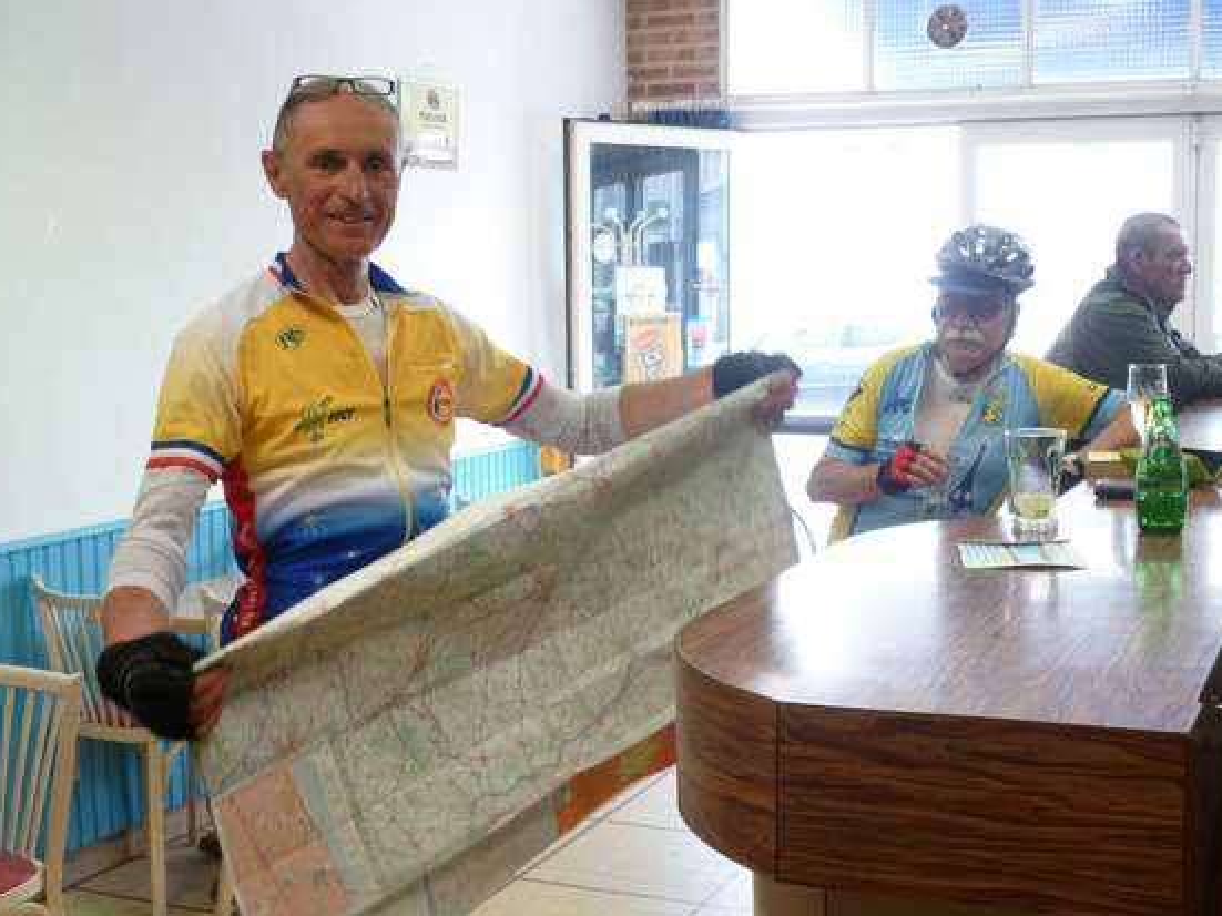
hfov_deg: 38.9
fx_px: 1729
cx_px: 639
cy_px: 495
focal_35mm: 49
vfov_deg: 29.7
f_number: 3.4
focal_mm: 8
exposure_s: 1/25
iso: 200
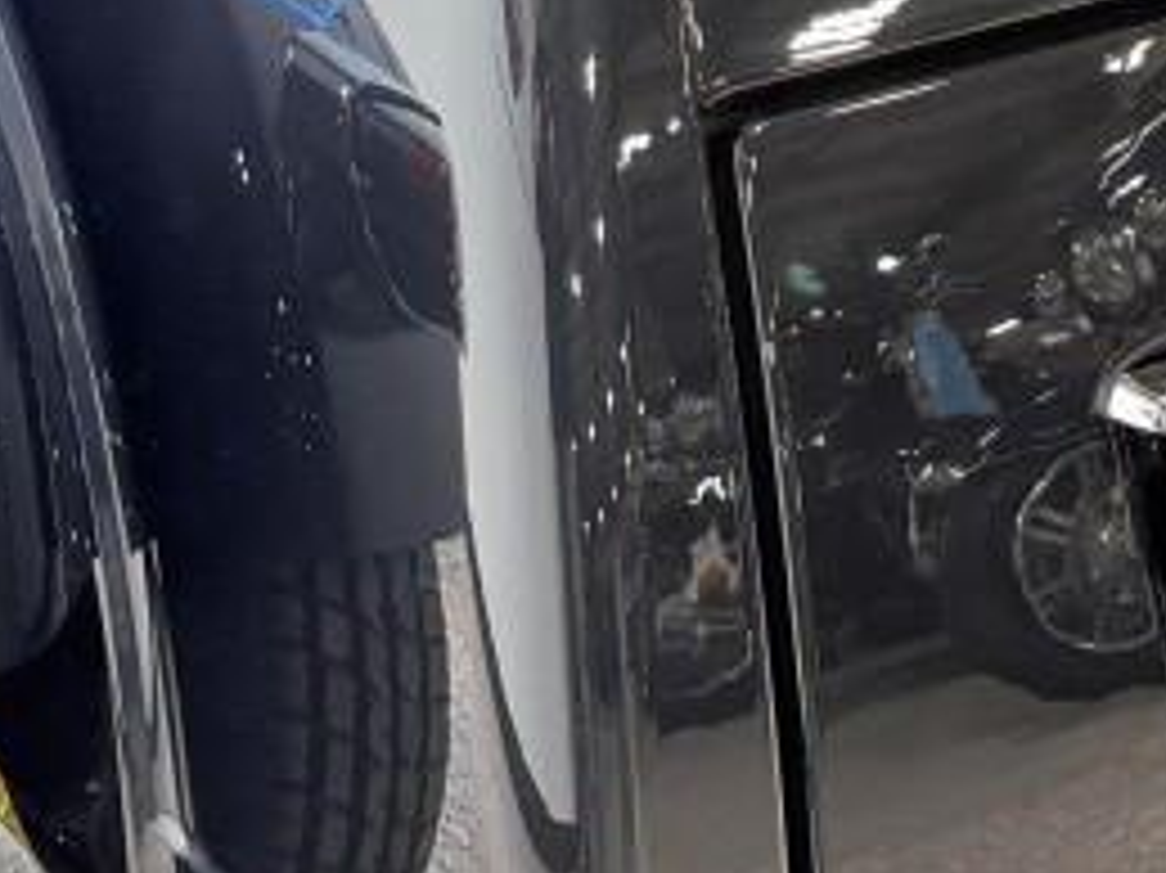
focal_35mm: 107
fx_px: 3603
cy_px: -306
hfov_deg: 18.3
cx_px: 362
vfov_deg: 13.3
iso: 80
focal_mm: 5.96
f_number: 1.6
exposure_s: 1/60
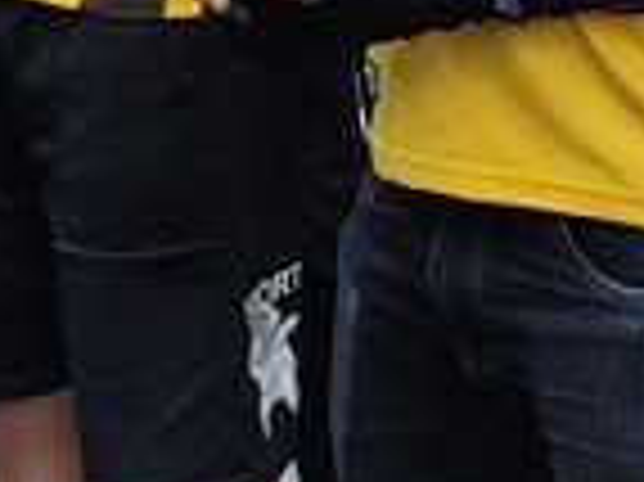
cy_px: -473
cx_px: 284
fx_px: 2212
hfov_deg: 16.6
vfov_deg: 11.3
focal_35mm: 119
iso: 70
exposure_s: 1/120
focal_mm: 5.96
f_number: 1.75
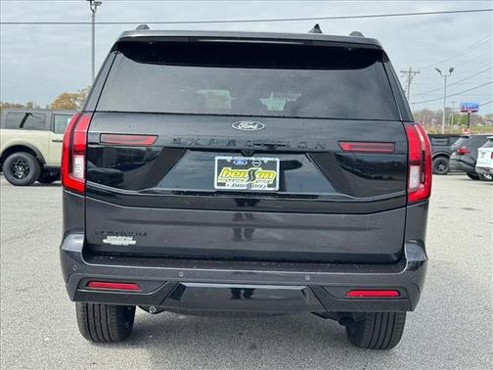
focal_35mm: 48
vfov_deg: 30.3
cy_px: 185
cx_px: 246
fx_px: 684
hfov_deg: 39.7
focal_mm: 6.76
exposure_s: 1/1524
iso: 64
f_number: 1.78
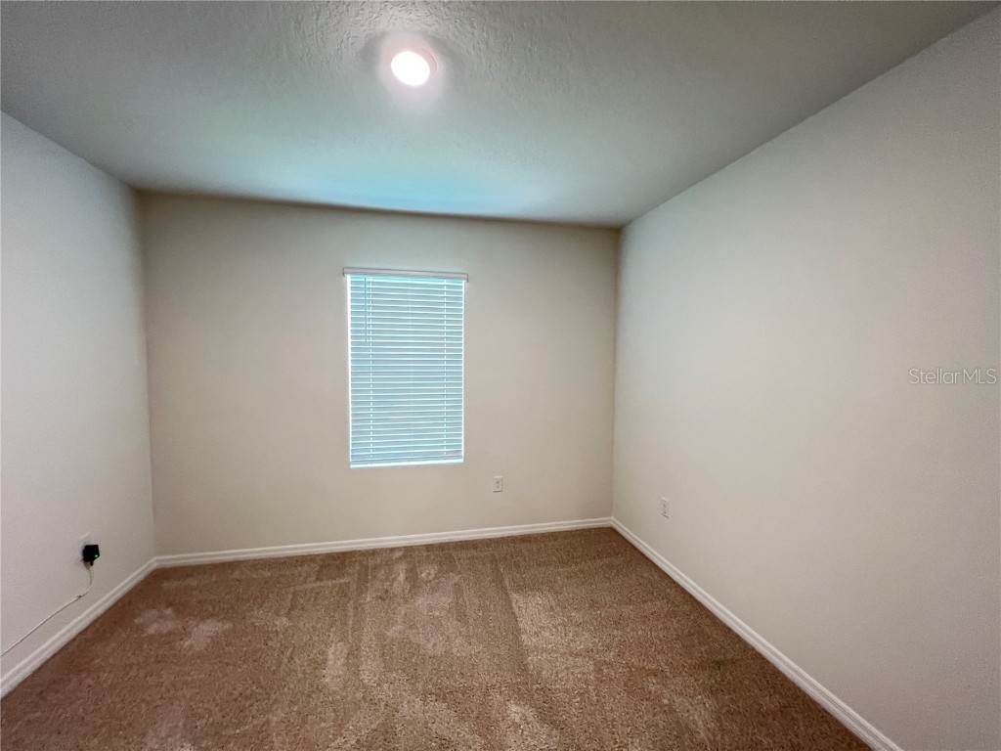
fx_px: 376
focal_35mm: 13
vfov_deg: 89.9
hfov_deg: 106.2
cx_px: 500
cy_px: 376
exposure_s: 1/60
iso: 640
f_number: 1.8
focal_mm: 1.57
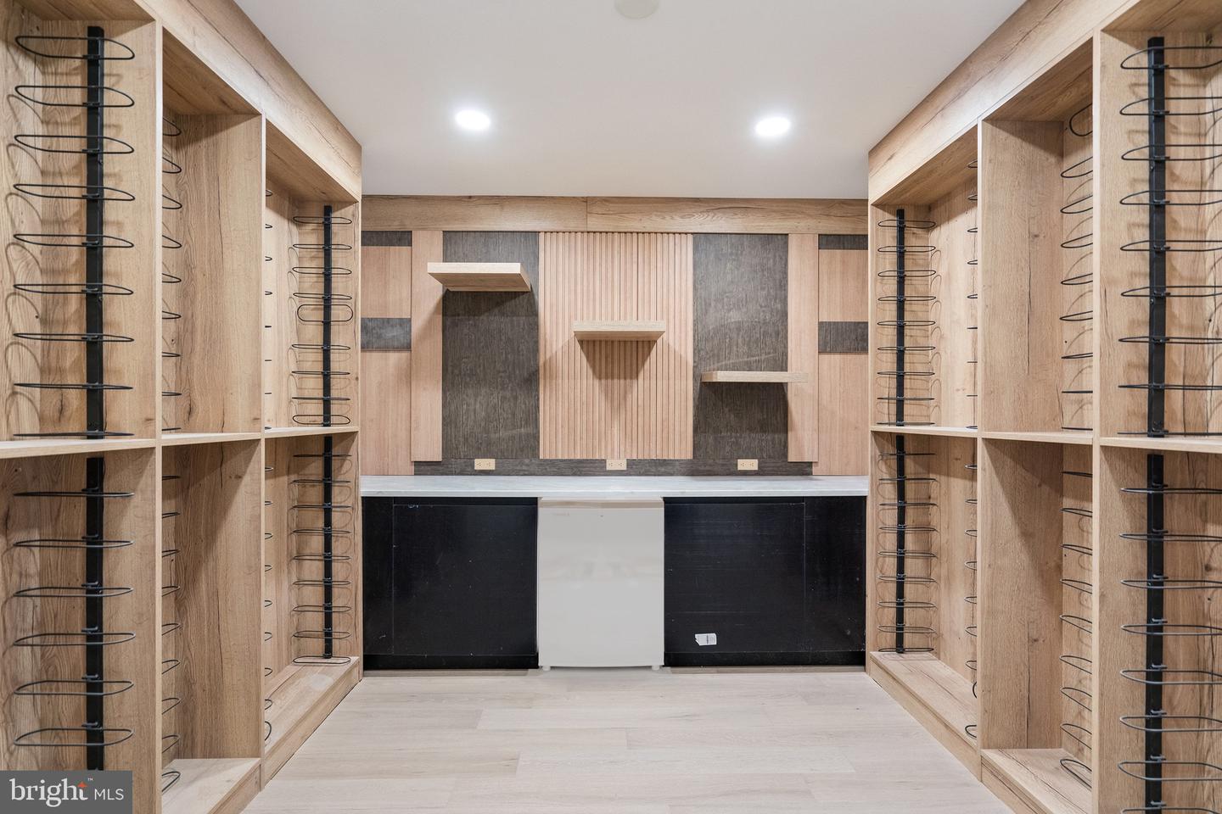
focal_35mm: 16
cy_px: 407
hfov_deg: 96.7
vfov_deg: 73.7
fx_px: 543
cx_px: 611
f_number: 4
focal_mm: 16
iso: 1600
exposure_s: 1/8
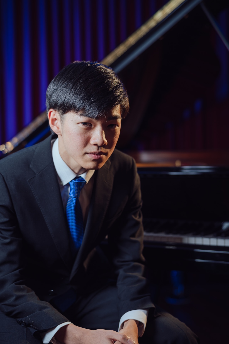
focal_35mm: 60
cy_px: 174
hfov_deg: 22.6
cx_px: 106
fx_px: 572
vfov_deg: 33.4
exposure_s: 1/200
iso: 100
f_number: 2
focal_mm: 50
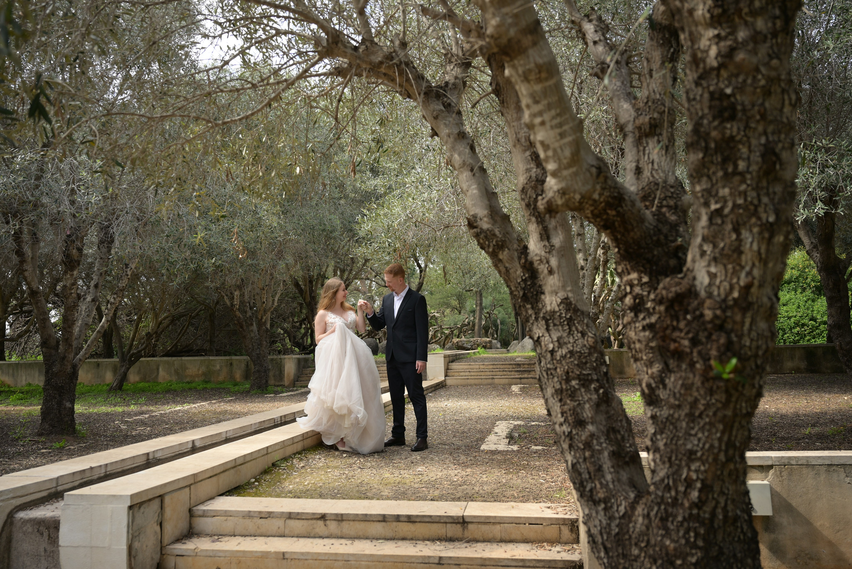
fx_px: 698
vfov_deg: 44.3
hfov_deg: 62.8
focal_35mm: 30
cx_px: 426
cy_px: 284
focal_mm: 29.5
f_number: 3.5
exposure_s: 1/320
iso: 125
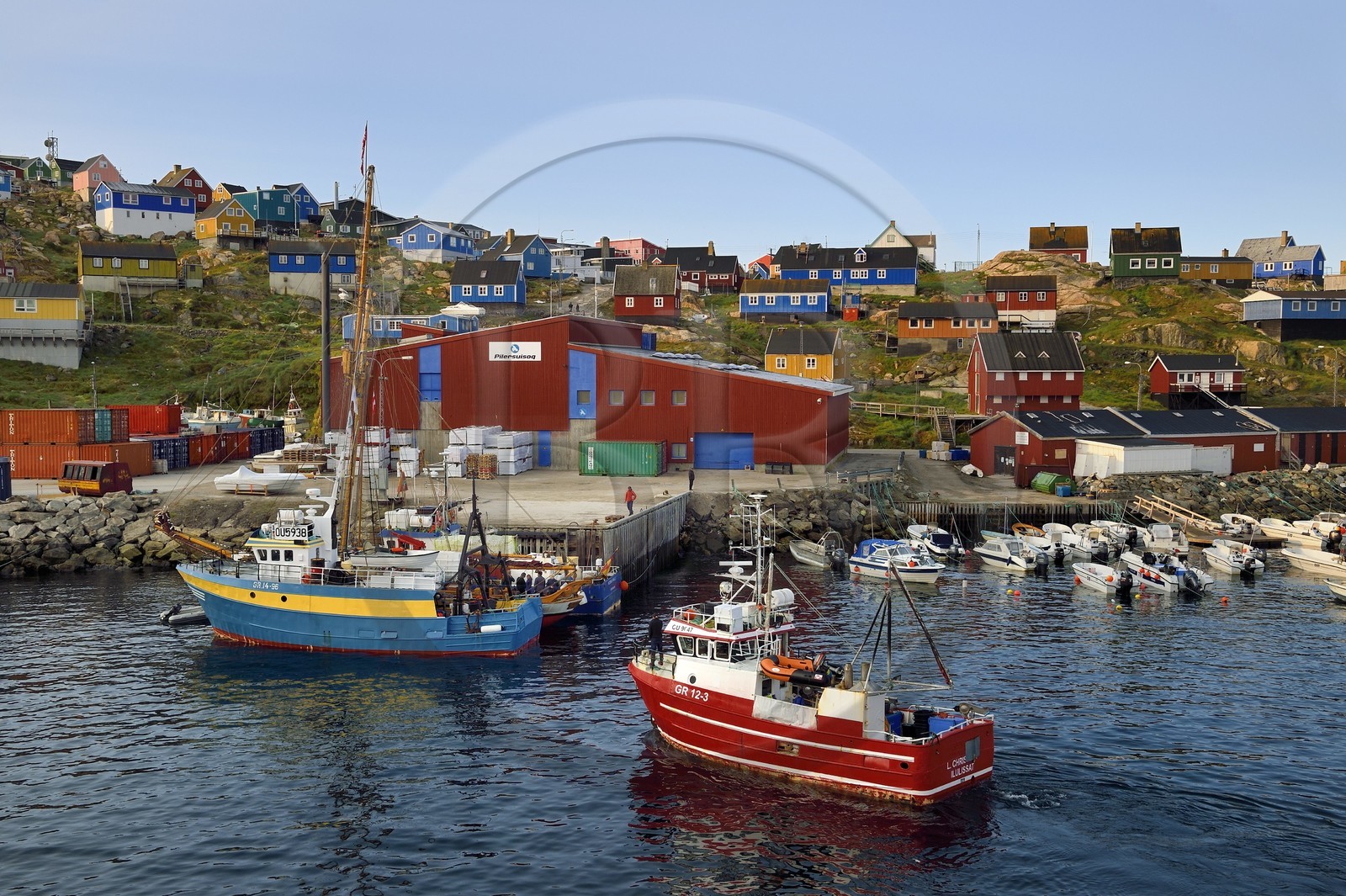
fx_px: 1495
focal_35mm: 40
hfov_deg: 48.5
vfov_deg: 33.4
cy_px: 448
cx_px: 673
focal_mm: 40
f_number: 10
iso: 200
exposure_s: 1/250
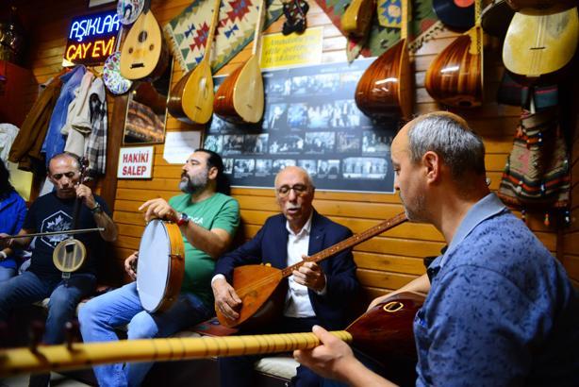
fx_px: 386
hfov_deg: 73.7
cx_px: 290
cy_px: 194
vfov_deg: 53.2
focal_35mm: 24
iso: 2000
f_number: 2.8
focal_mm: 24
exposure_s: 1/125
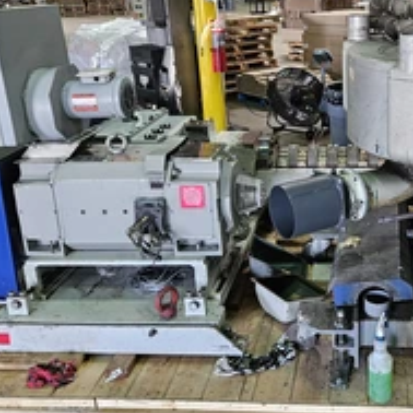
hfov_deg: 37.9
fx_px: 580
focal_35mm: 43
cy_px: 142
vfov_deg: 38.8
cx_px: 326
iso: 400
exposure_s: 1/120
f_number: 1.8
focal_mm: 5.4
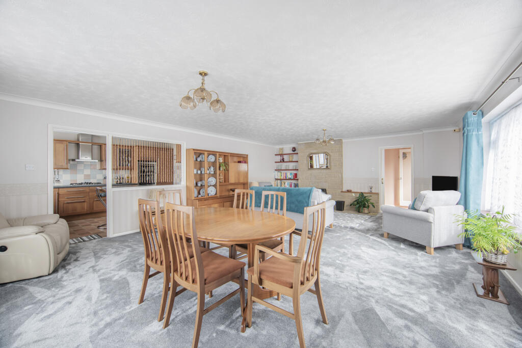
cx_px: 261
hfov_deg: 90.0
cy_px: 174
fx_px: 261
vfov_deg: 67.4
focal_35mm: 18
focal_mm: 18
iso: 64
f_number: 8
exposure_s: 1/3
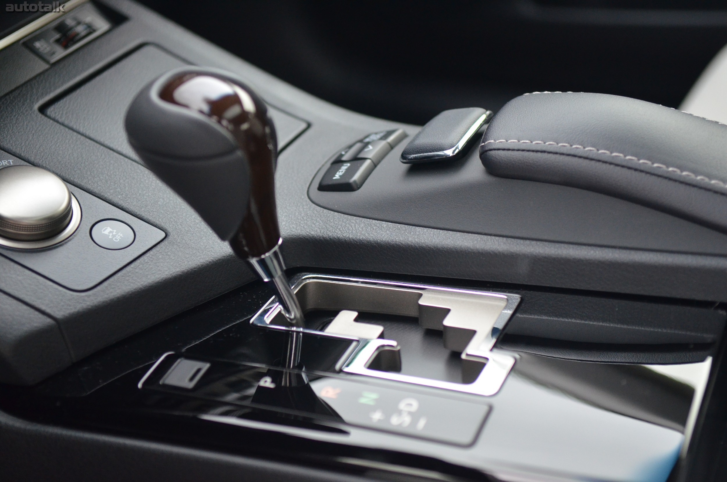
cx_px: 364
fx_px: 1330
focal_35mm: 66
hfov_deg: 30.6
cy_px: 241
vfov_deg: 20.5
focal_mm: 44
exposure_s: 1/200
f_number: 2.8
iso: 1600
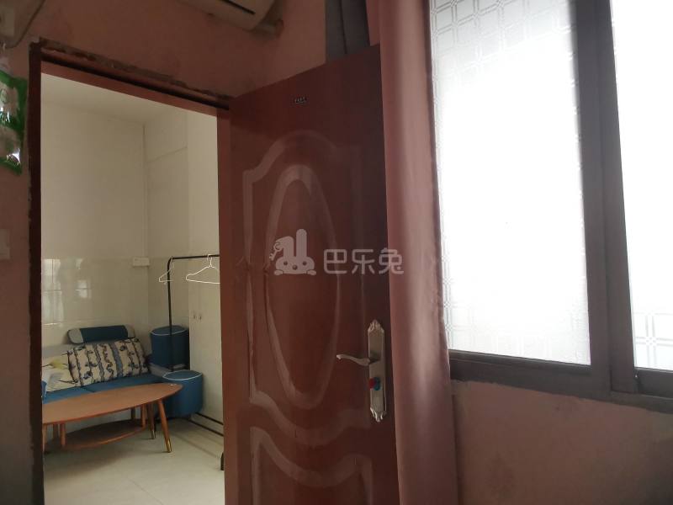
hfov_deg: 76.4
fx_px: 428
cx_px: 336
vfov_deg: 61.1
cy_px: 252
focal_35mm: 22
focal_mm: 2.23
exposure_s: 1/50
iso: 160
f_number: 2.2
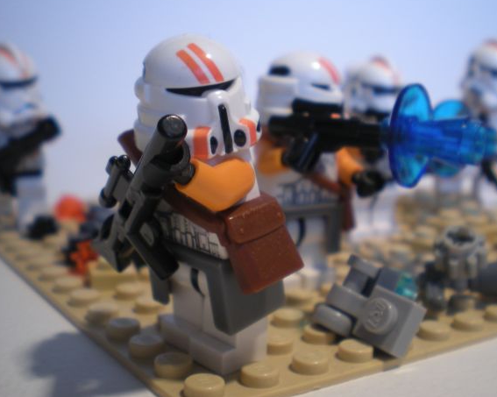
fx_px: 691
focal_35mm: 47
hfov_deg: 39.3
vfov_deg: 32.0
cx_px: 306
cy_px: 167
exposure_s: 1/69.8
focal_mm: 6.3
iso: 82
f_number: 3.1
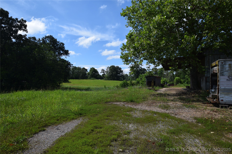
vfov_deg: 56.1
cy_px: 77
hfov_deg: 77.3
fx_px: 145
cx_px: 116
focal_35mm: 22
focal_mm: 15
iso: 200
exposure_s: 1/400
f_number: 10
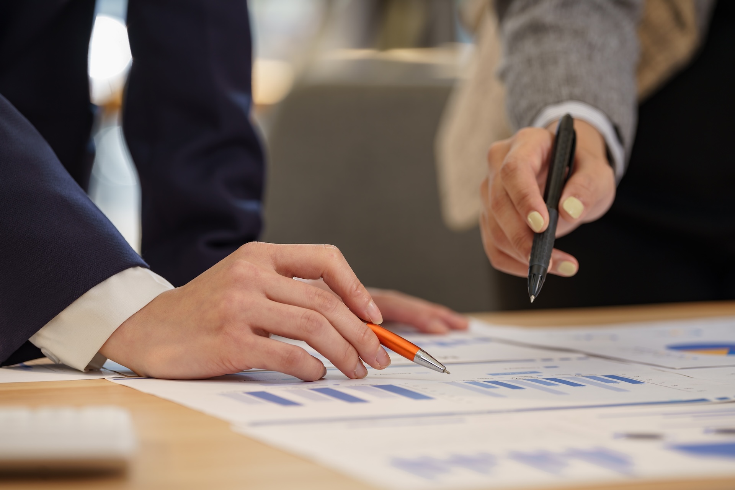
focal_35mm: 149
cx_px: 368
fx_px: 3042
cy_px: 245
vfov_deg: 9.2
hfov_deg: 13.8
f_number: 4
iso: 200
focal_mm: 149
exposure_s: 1/100
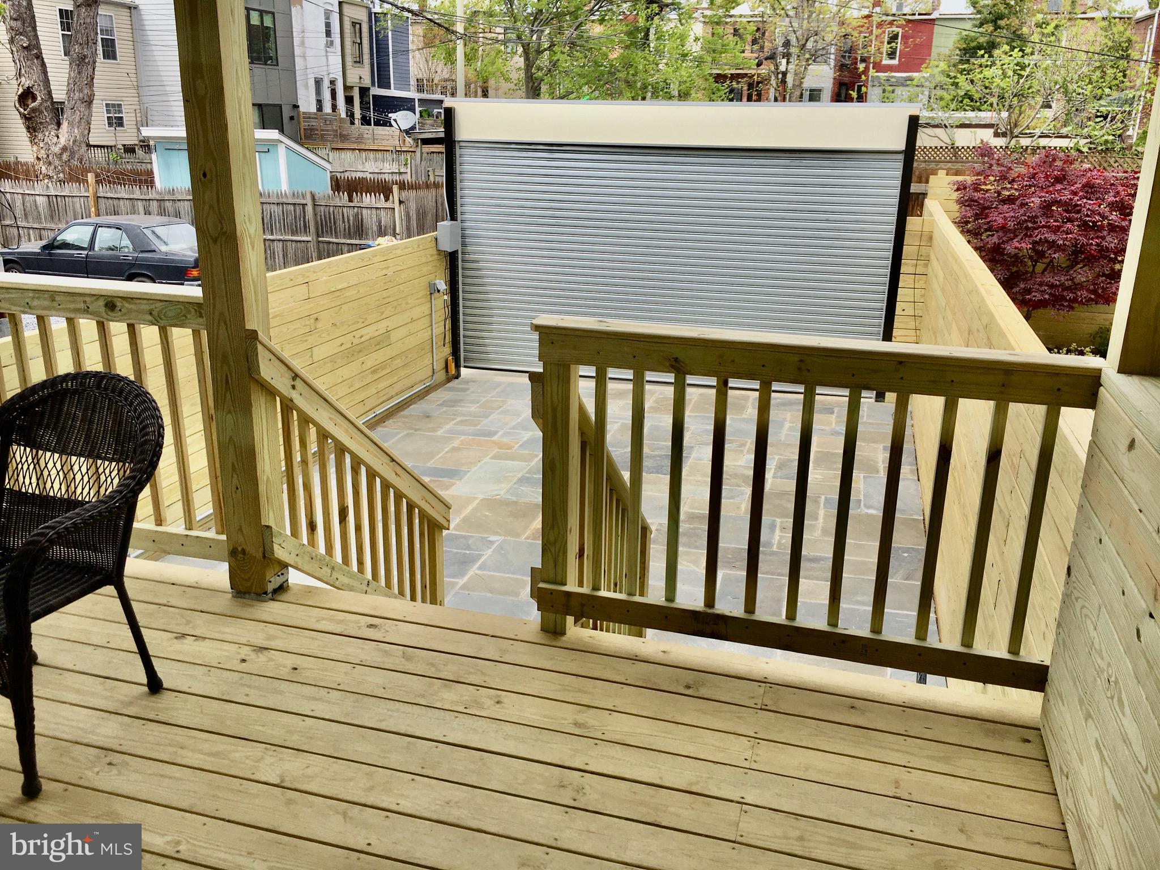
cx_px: 580
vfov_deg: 48.2
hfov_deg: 61.7
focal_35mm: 29
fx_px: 972
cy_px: 435
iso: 25
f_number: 2.2
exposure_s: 1/927
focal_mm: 4.15
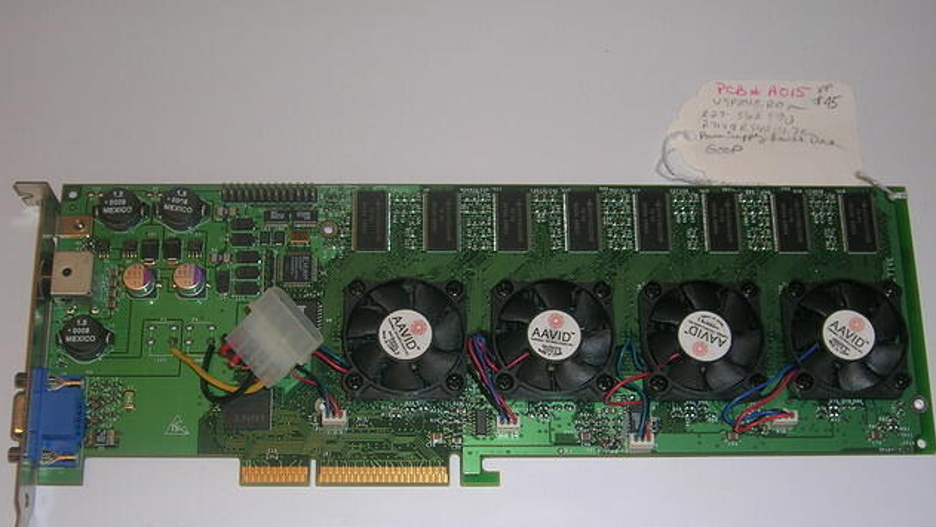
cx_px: 470
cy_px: 341
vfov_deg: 19.1
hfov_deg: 33.3
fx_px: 1564
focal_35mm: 63
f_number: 3.4
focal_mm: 8.6
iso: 50
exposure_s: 1/60.1
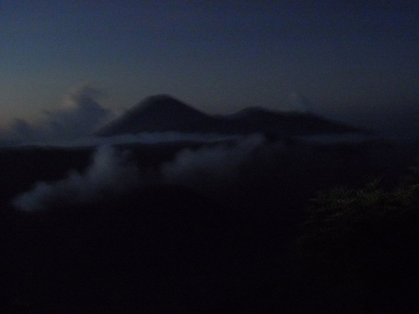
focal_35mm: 55
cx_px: 210
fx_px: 666
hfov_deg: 34.9
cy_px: 157
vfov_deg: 26.6
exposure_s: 1/8
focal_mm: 9
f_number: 3.4
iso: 800
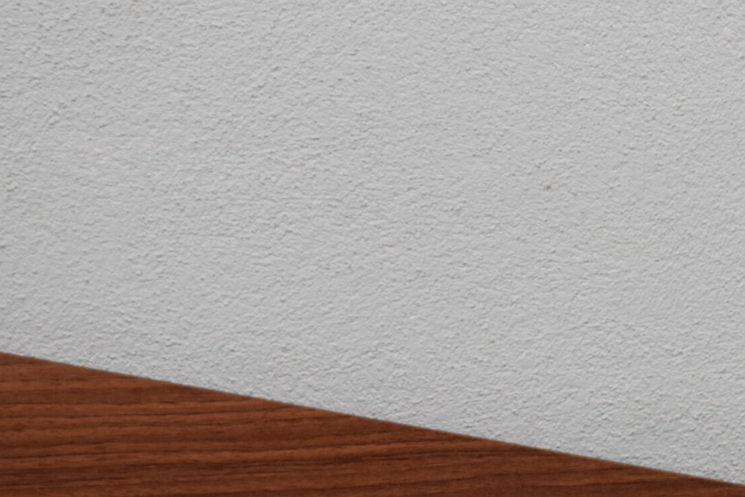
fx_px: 2711
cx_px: 484
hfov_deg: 15.6
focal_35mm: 131
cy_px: 253
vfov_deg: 10.5
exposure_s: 1/250
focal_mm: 38
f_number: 4.8
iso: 640
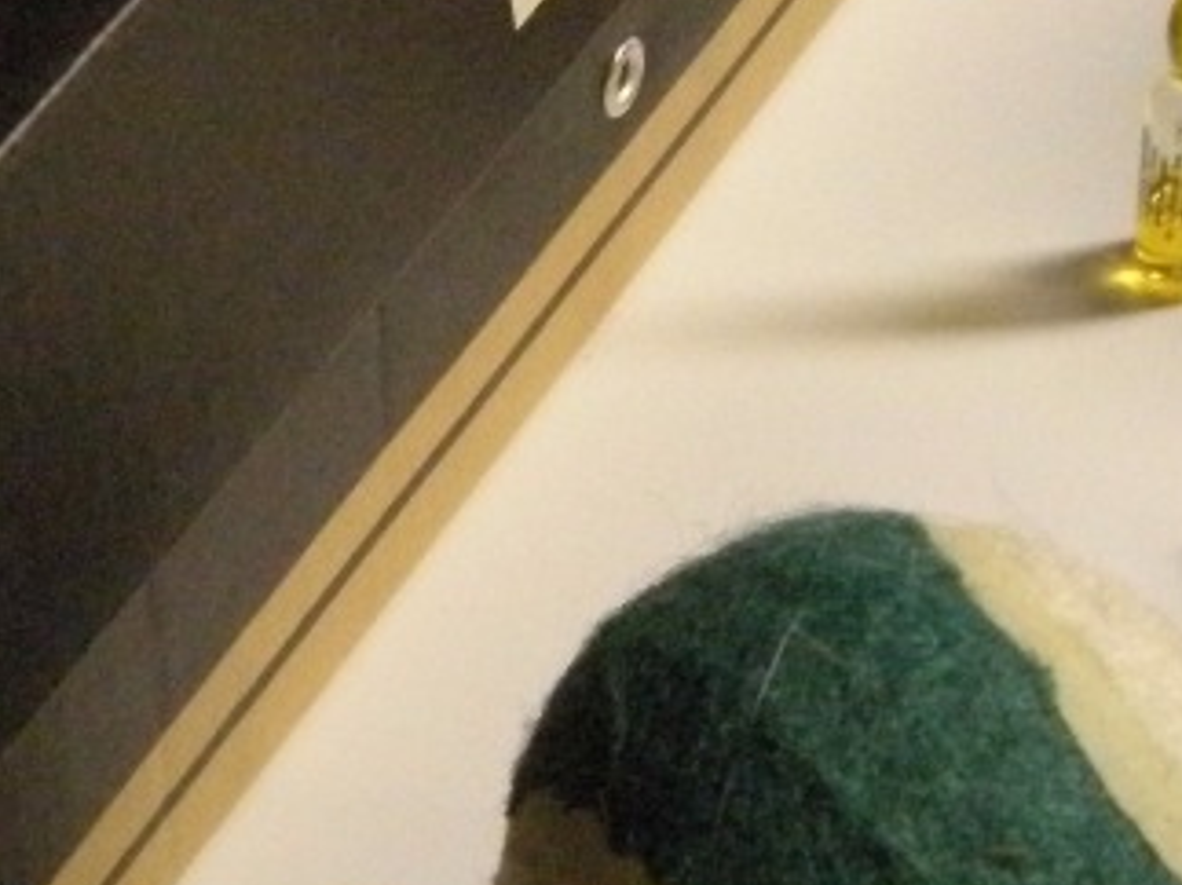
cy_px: 223
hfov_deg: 12.7
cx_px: 523
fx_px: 5325
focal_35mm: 156
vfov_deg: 9.5
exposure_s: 1/27.2
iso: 400
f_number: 3.8
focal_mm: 5.9
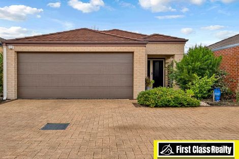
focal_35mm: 24
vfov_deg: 53.1
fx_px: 159
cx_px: 120
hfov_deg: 73.8
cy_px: 80
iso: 125
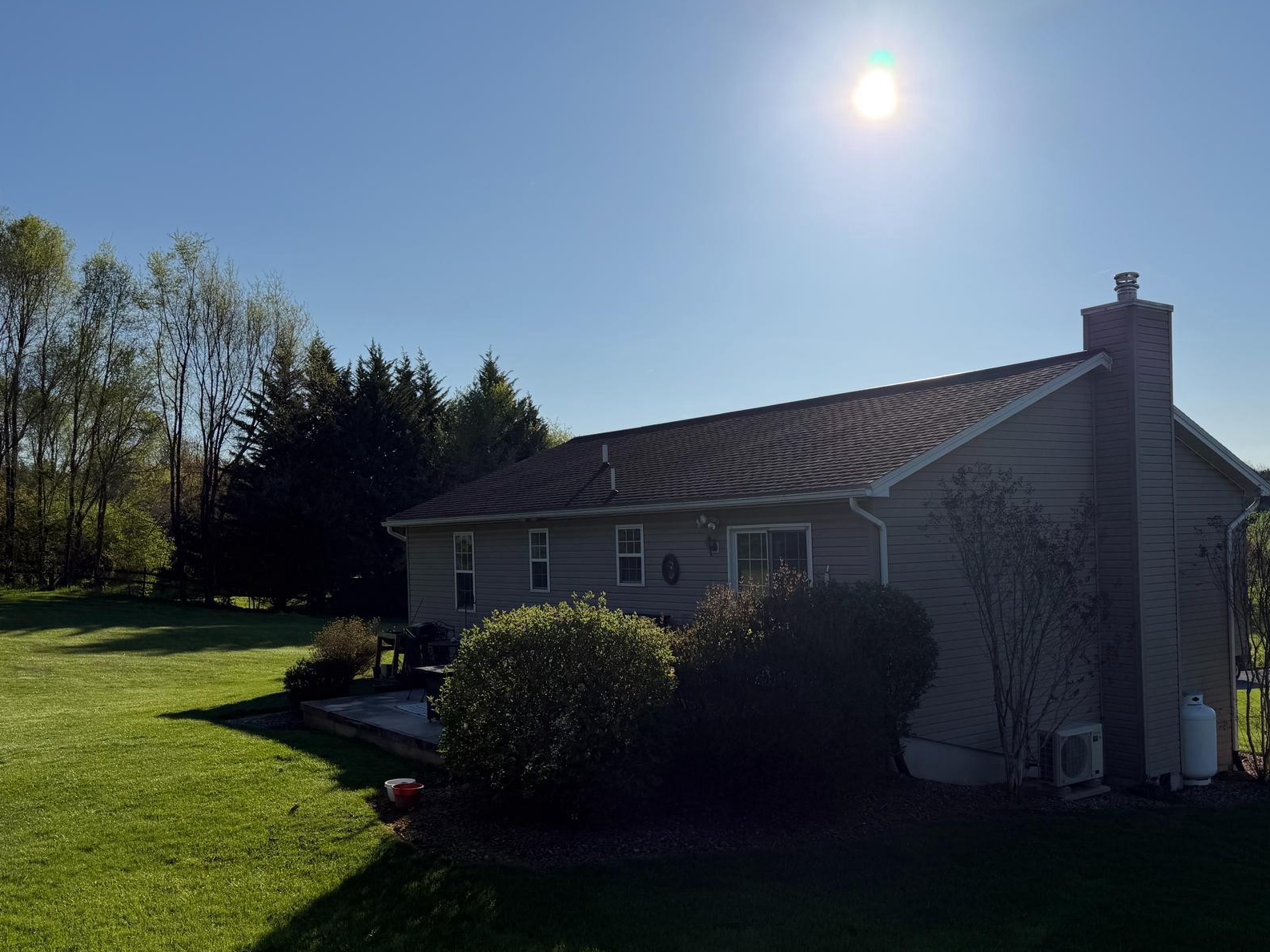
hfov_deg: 57.6
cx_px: 798
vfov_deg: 45.3
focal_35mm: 31
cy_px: 533
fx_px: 1137
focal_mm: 6.76
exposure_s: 1/10309
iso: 80
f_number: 1.78
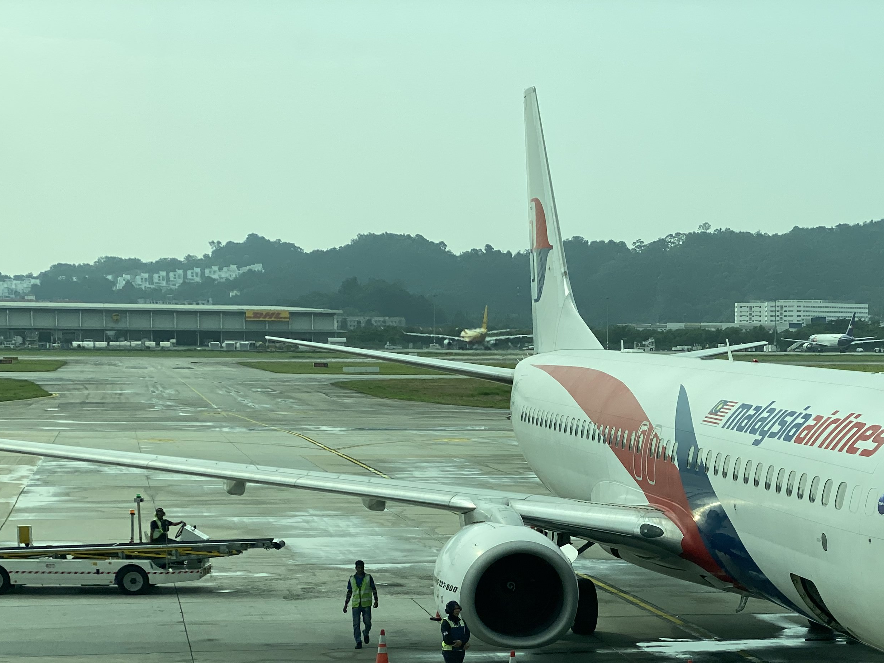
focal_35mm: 85
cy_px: 540
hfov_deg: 22.9
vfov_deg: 17.2
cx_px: 593
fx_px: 2171
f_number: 2
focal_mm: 6
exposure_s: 1/1497
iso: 20
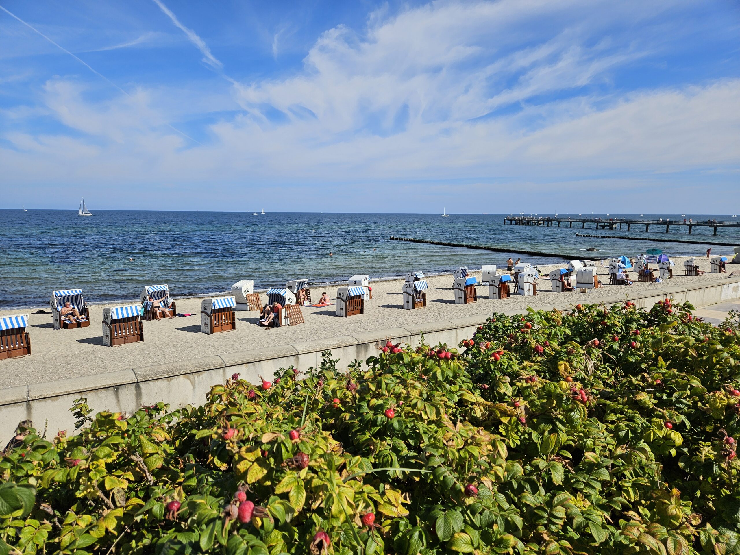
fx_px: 492
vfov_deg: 58.9
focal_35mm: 23
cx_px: 370
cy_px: 278
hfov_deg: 73.9
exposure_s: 1/3418
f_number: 1.8
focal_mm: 5.4
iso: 25
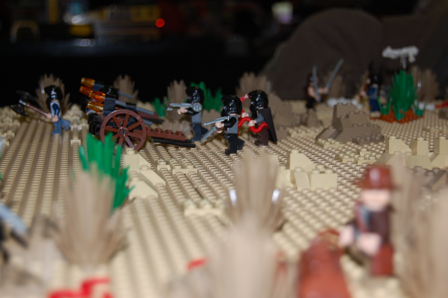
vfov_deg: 22.6
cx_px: 224
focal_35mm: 60
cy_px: 149
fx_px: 746
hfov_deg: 33.4
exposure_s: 1/60
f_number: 5
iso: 400
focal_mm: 40
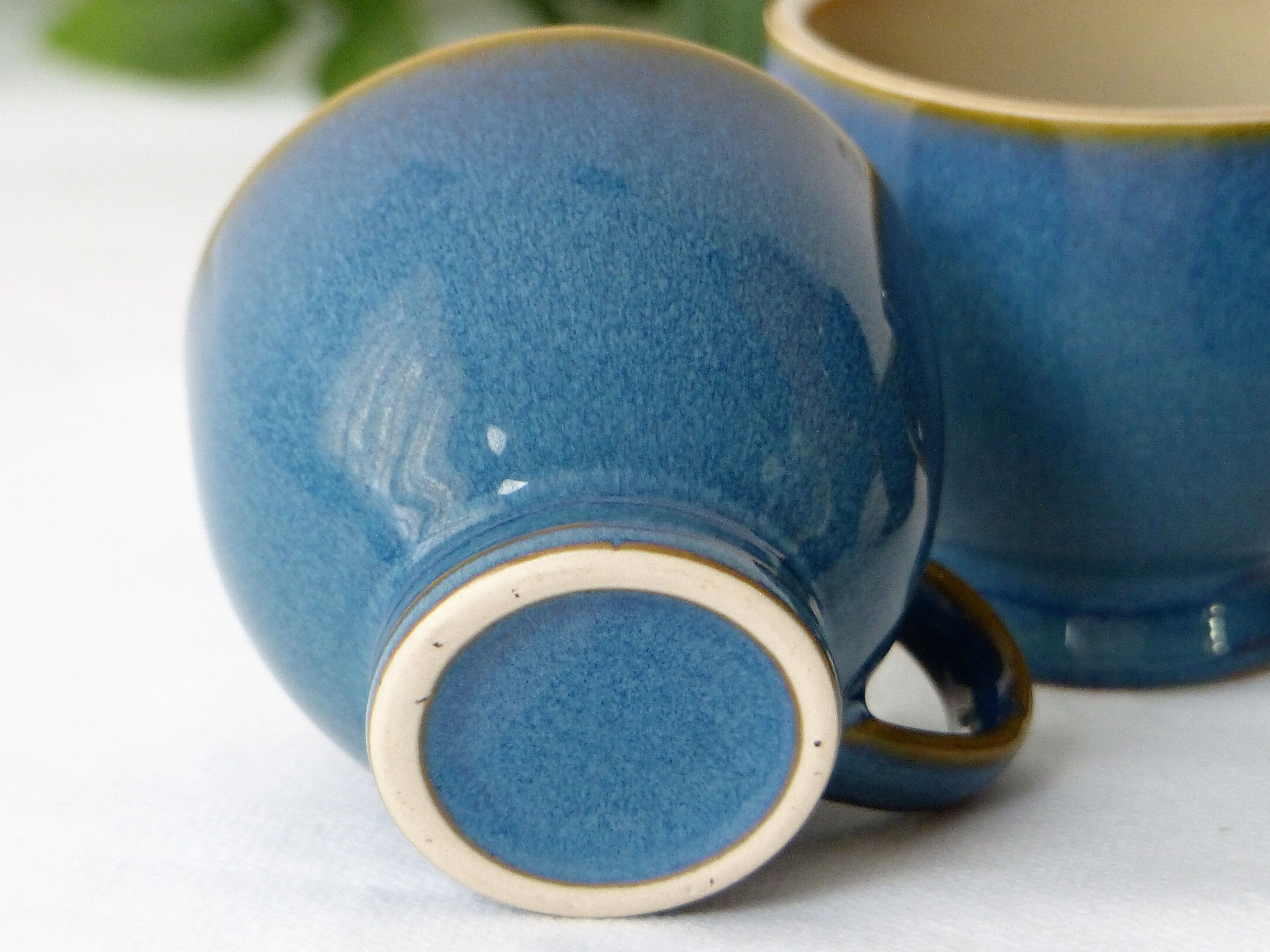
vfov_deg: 4.7
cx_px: 635
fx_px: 11704
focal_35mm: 319
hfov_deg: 6.2
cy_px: 476
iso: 400
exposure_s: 1/50
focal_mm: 52.3
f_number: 2.8
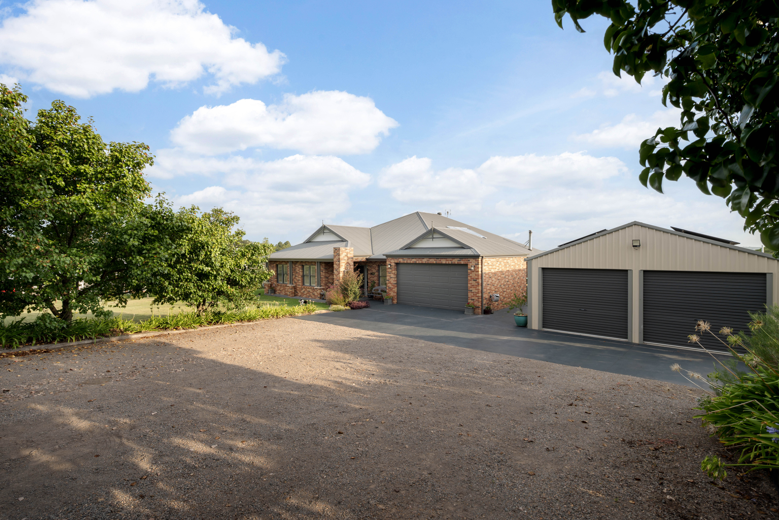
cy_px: 260
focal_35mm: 16
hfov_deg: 95.0
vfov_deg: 72.1
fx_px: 357
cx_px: 390
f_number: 9
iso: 500
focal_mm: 16.5
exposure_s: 1/160
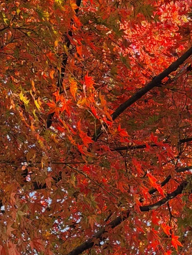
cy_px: 259
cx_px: 104
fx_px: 976
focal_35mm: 132
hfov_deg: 11.2
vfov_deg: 14.7
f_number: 1.78
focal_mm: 6.76
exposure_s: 1/962
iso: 100
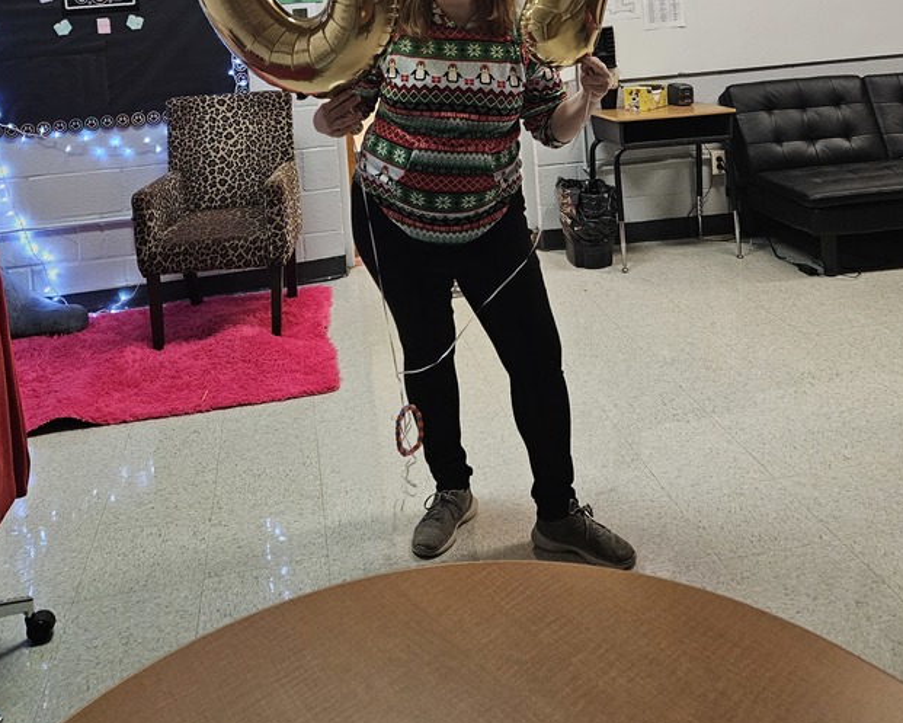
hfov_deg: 49.1
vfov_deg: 36.6
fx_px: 989
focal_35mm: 37
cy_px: 22
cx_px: 457
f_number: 1.8
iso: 640
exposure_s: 1/120
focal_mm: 5.4
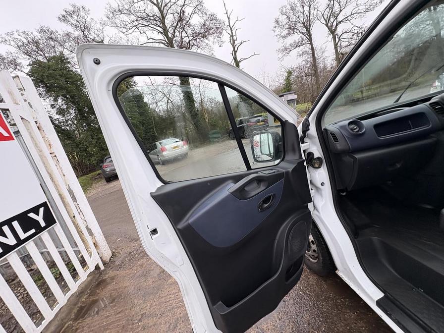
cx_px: 222
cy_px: 166
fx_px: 180
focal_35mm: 14
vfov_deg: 85.7
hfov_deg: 102.1
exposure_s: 1/103
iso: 100
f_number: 2.2
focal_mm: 2.22
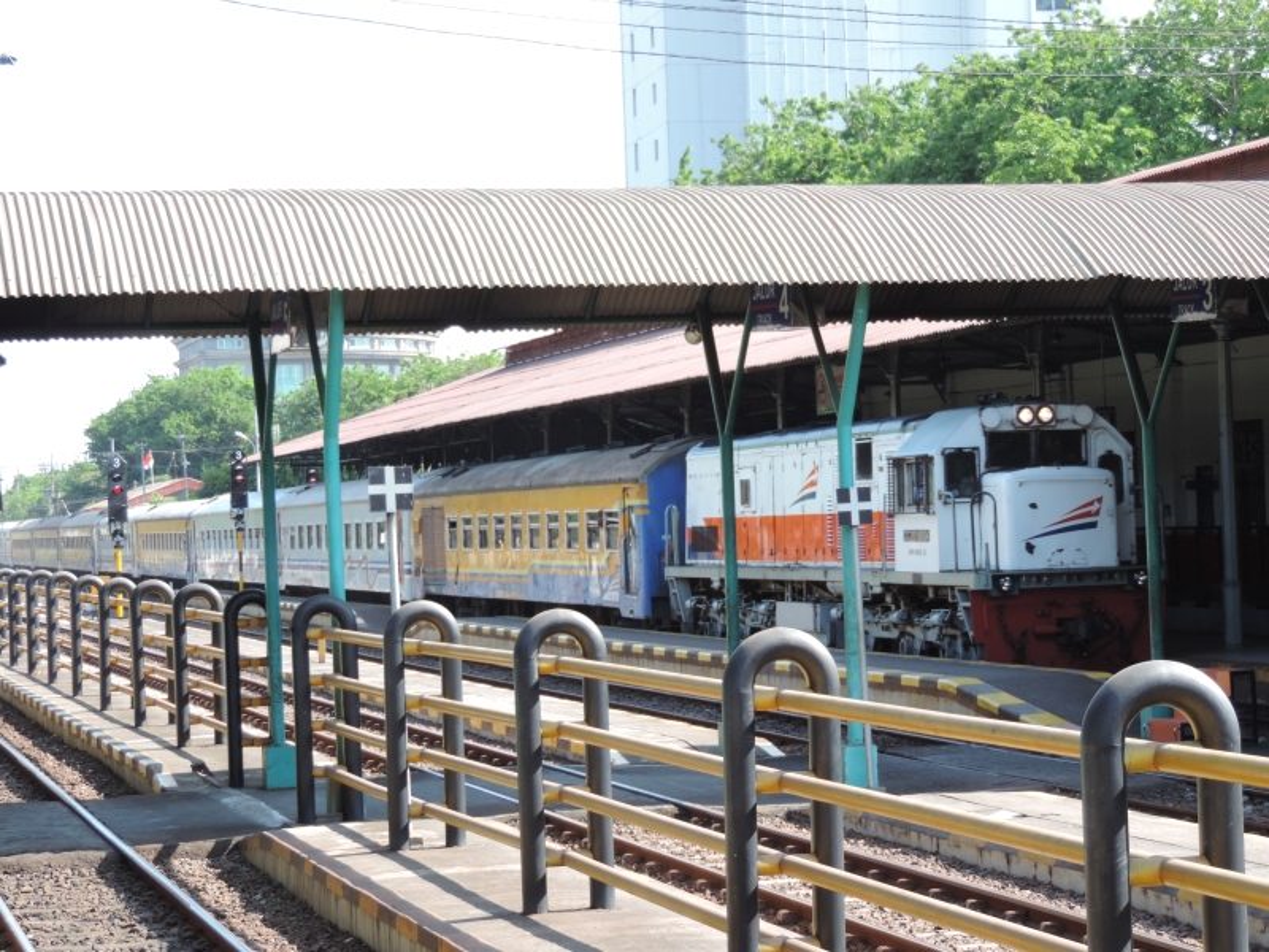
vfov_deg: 16.4
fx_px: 3299
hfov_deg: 21.8
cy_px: 476
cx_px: 634
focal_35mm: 90
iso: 80
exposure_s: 1/100
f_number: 4.1
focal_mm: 16
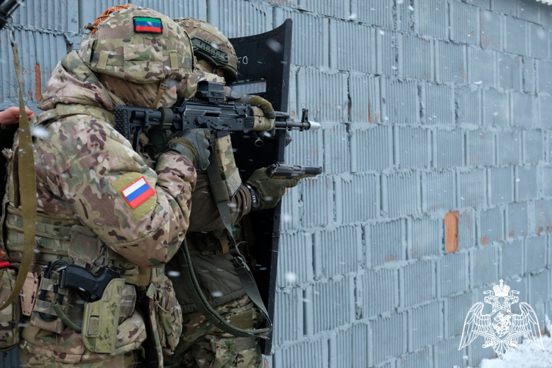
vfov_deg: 23.0
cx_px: 276
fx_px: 905
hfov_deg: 33.9
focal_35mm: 59
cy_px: 184
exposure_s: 1/200
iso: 800
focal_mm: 39
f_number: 4
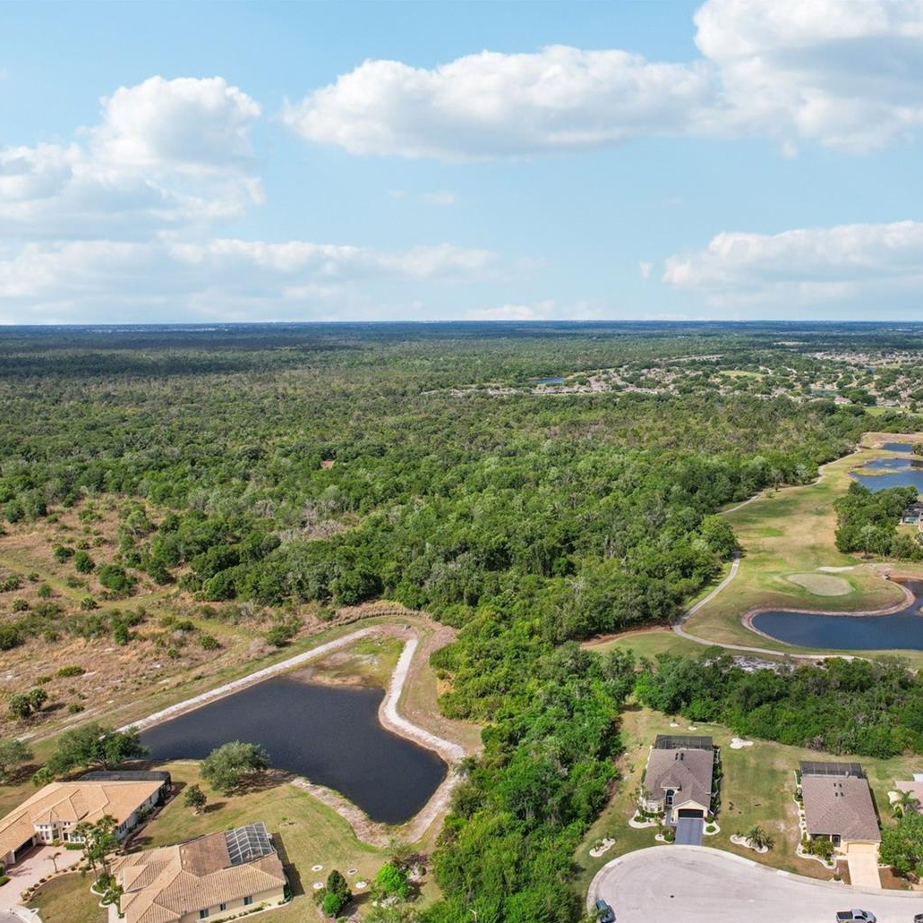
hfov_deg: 53.7
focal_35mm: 29
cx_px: 662
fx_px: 875
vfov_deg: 55.6
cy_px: 472
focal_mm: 8.4
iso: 100
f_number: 2.8
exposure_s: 1/400
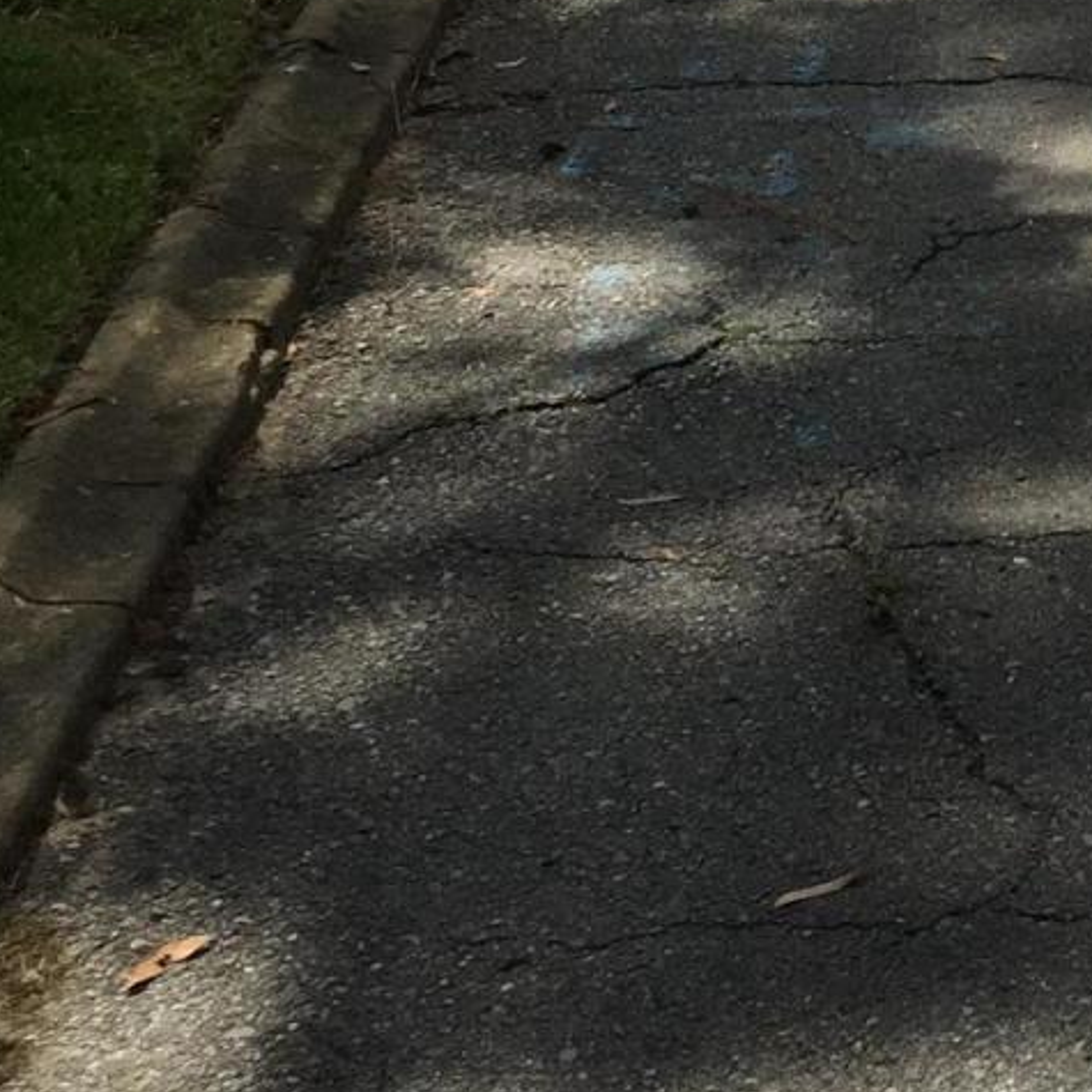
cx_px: 1635
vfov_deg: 15.1
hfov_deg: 15.0
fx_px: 3855
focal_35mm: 108
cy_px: -457
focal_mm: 4.15
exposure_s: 1/2326
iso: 32
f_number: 2.2
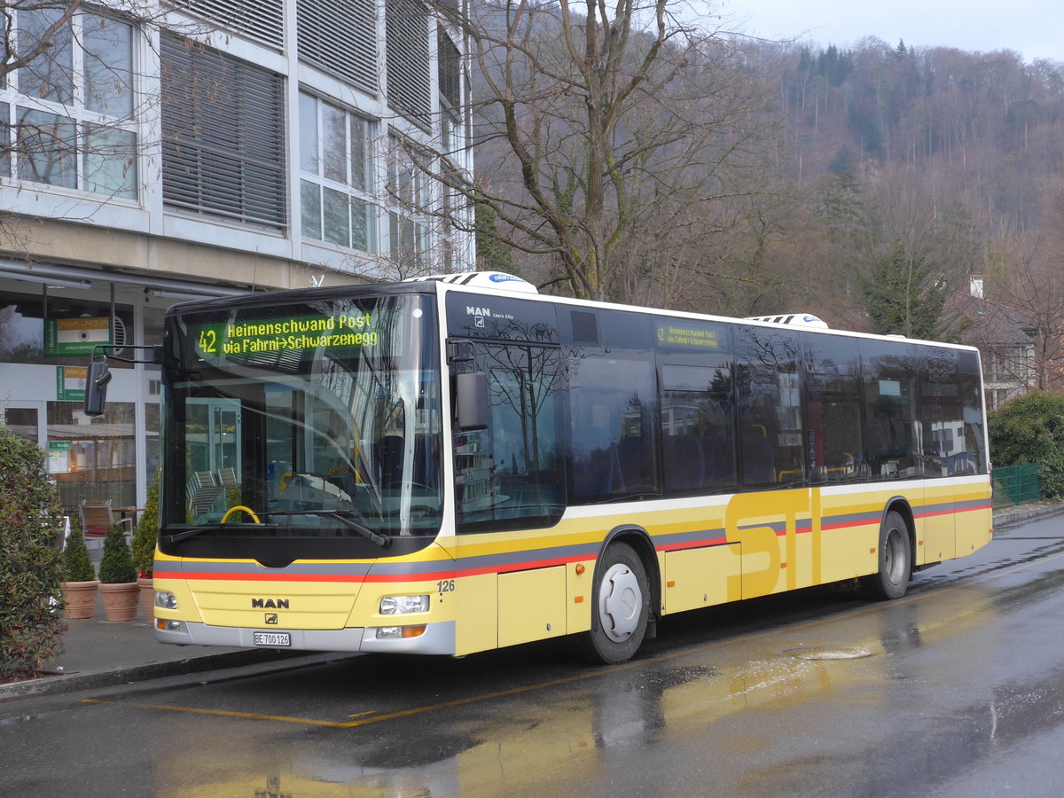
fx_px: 1813
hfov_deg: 32.7
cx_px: 532
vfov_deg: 24.8
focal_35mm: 59
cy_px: 399
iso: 200
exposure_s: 1/60
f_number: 3.5
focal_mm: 12
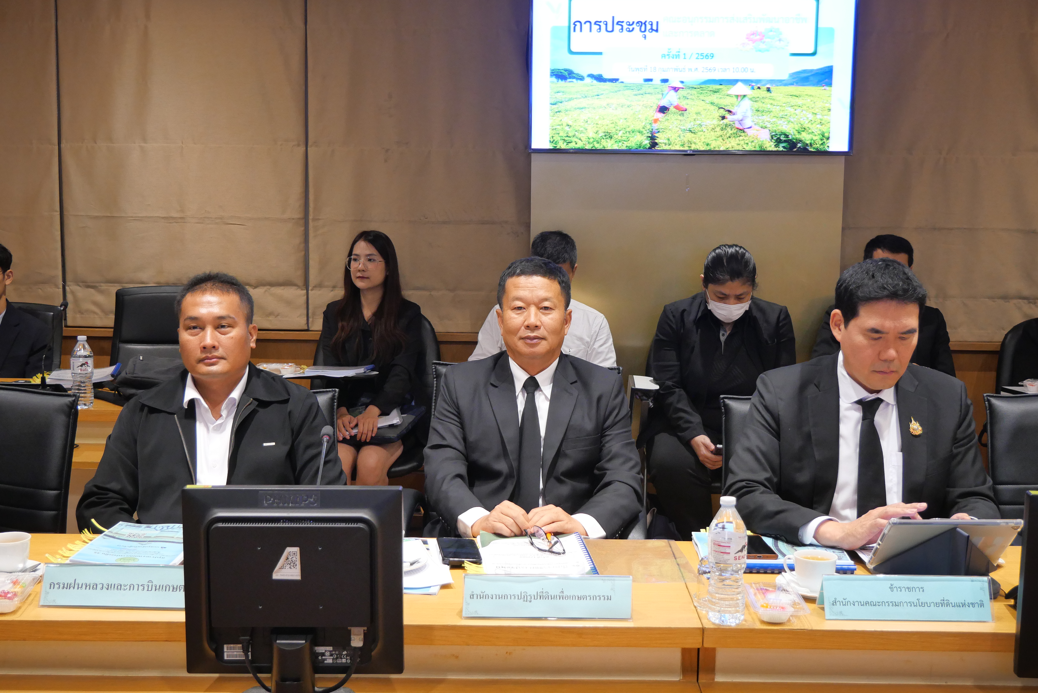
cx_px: 519
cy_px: 346
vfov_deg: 29.9
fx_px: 1298
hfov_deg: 43.6
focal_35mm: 45
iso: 1000
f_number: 4.2
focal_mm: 22
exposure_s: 1/30
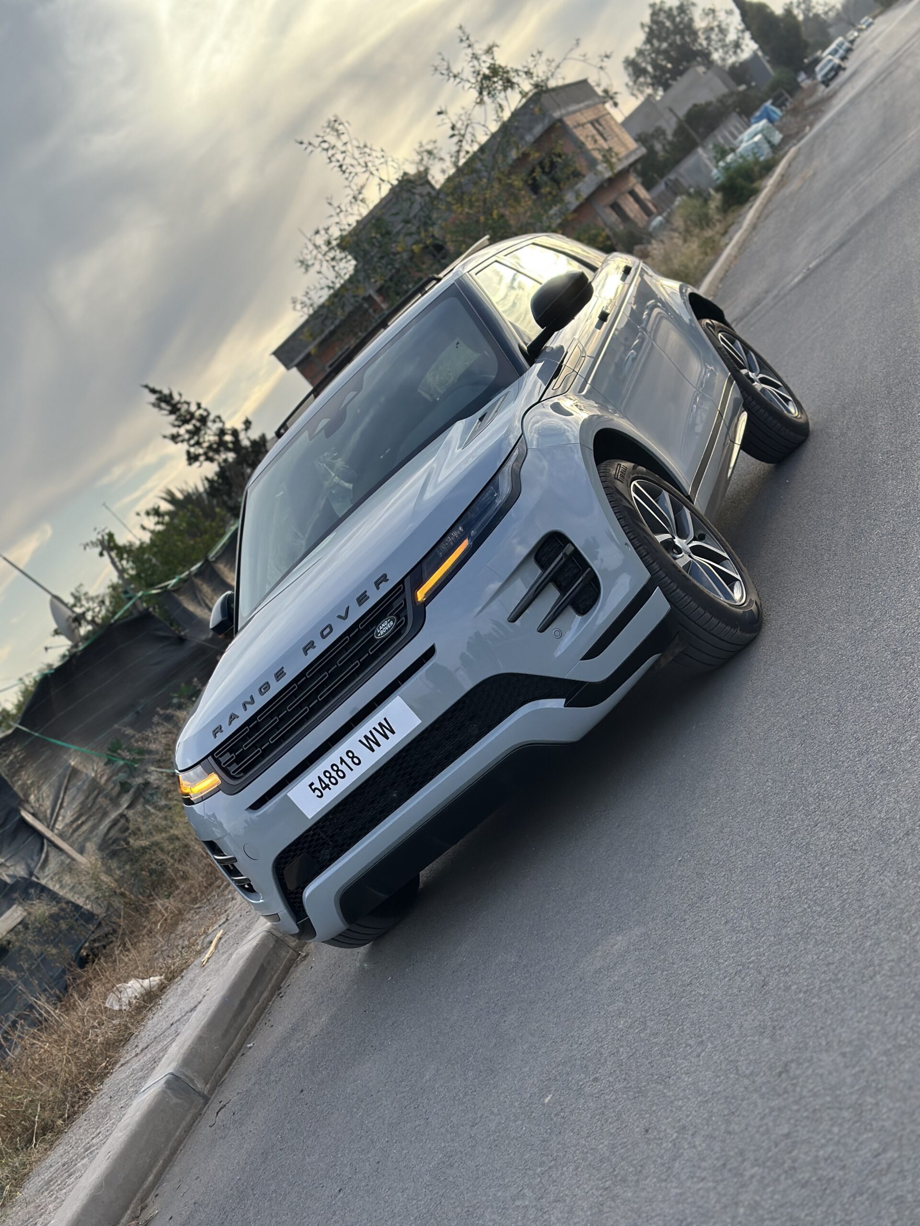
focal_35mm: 48
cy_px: 613
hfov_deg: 30.3
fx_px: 1701
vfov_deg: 39.7
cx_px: 460
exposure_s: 1/1395
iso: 80
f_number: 1.78
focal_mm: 6.86
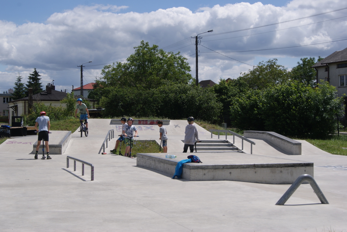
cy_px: 116
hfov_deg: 37.8
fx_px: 507
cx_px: 174
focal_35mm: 52
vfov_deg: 25.8
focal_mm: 35
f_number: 13
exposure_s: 1/250
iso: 100
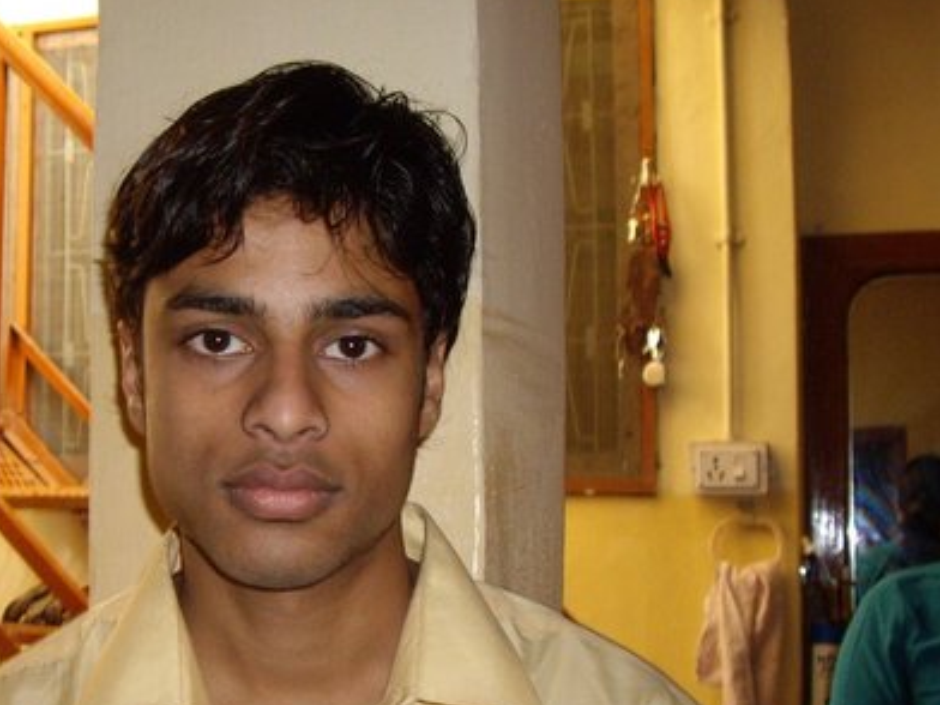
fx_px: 1684
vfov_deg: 23.6
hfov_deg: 30.7
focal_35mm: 62
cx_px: 254
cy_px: 432
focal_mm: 6.2
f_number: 2.7
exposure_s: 1/40
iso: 200
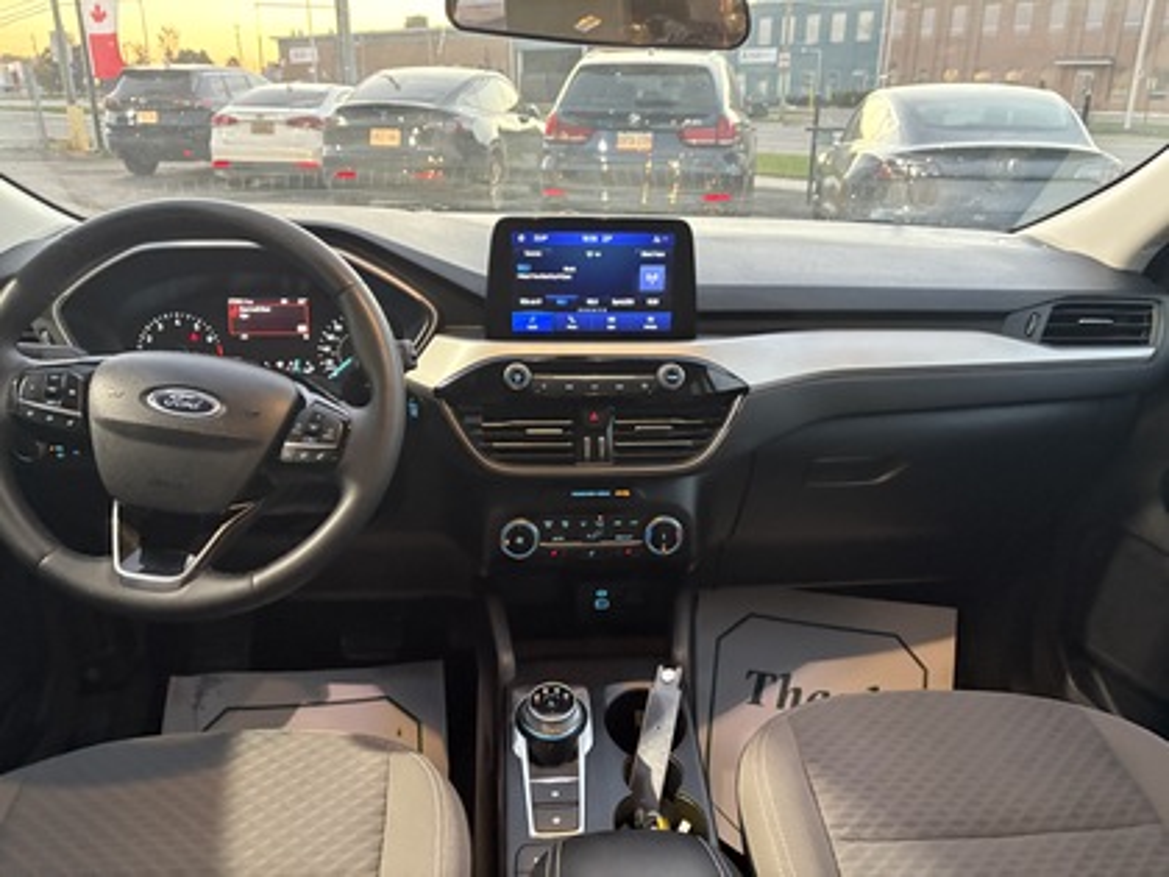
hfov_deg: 67.3
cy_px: 438
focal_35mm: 26
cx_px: 584
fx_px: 878
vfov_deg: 53.1
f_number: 1.6
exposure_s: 1/50
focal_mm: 5.96
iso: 500
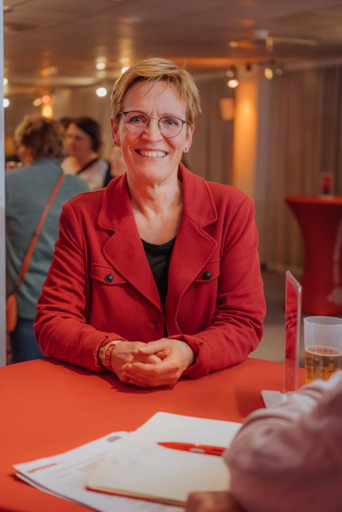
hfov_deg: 25.5
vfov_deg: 37.5
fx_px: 755
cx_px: 171
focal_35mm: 53
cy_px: 256
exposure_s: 1/125
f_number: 3.2
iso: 2500
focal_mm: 53
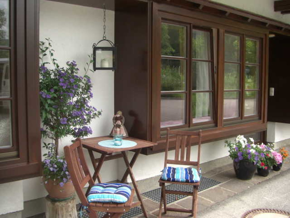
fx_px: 318
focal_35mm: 38
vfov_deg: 37.7
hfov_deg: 49.0
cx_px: 145
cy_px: 109
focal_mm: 6.3
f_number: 3.4
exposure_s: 1/125
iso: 64
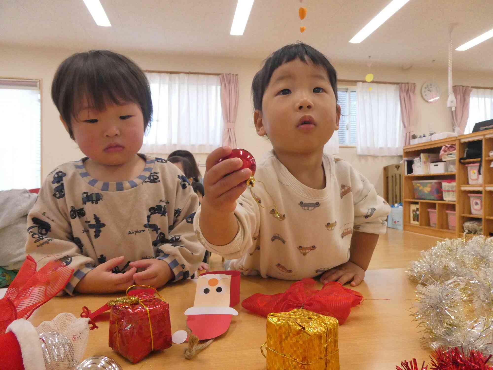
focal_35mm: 24
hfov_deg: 71.6
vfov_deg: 56.8
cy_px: 185
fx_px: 342
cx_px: 246
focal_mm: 4.3
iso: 500
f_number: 3.3
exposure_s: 1/125
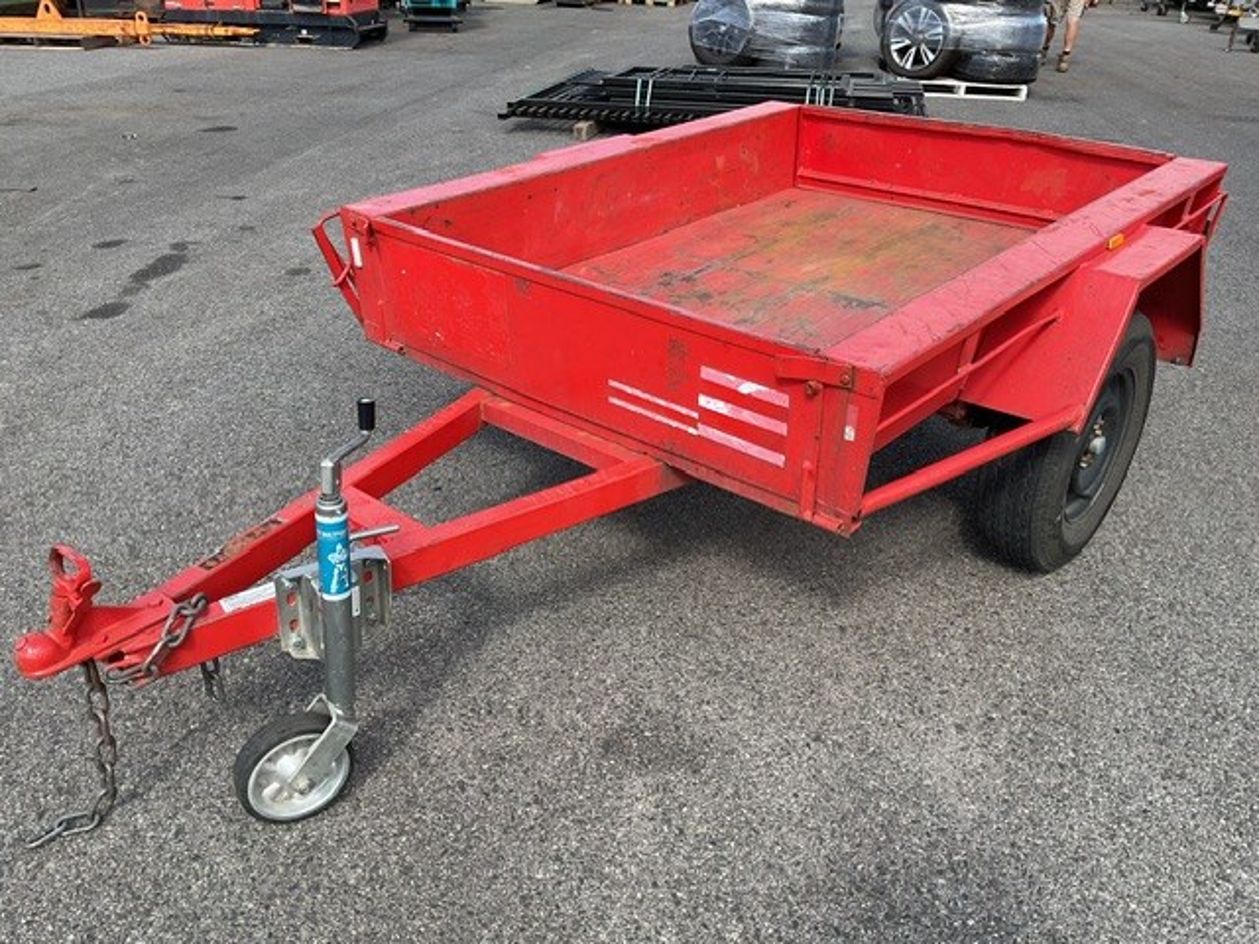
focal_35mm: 29
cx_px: 630
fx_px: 1055
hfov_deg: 61.7
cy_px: 472
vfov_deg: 48.2
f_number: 1.8
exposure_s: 1/674
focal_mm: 3
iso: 16
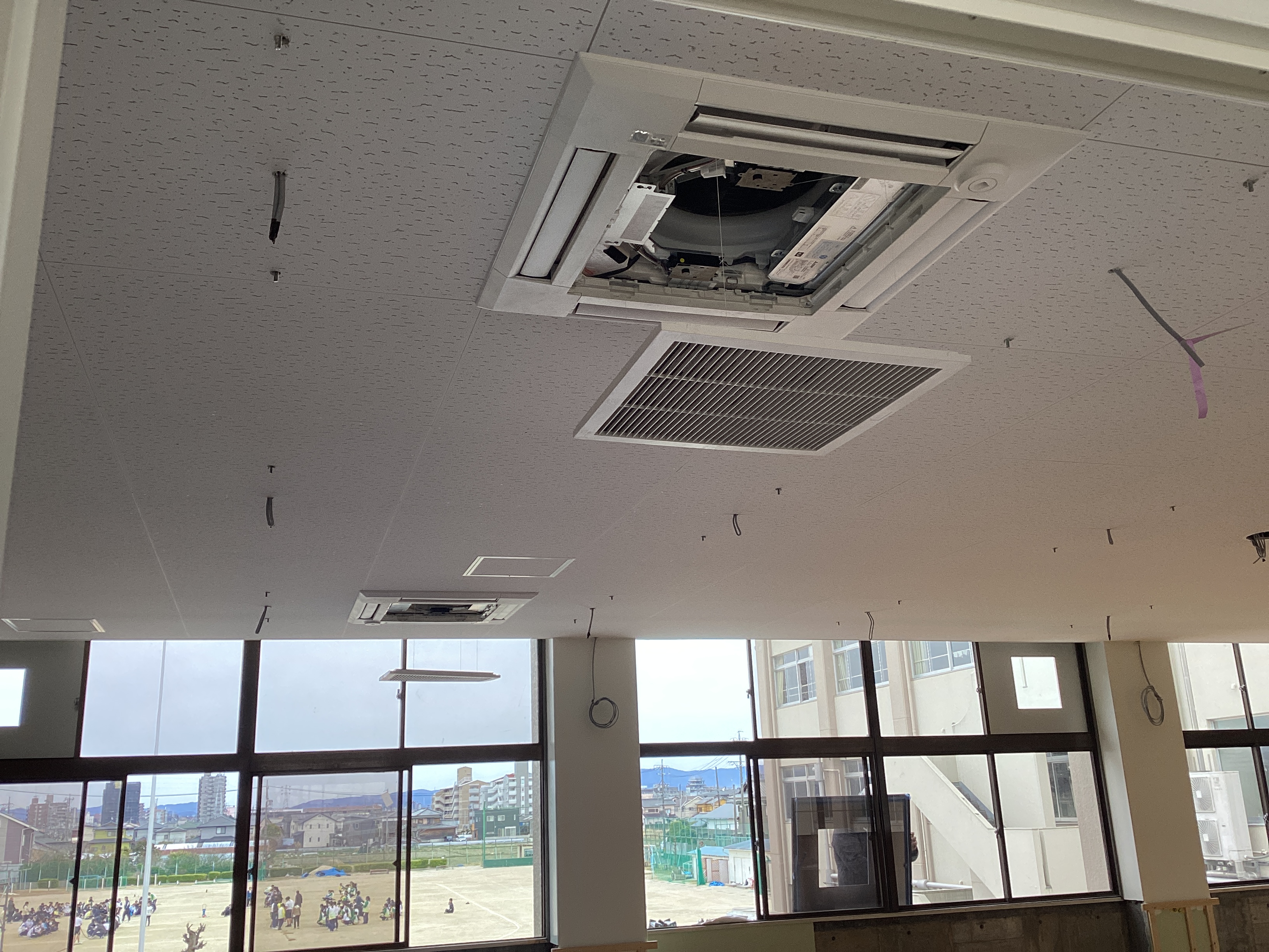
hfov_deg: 58.4
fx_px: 1136
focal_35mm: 31
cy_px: 476
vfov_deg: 45.4
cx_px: 634
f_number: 2.4
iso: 50
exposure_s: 1/120
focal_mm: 3.3
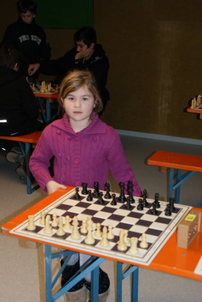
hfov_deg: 25.8
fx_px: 441
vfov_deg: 37.8
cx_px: 101
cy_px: 151
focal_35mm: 52
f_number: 5.6
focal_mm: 35
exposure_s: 1/60
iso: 400
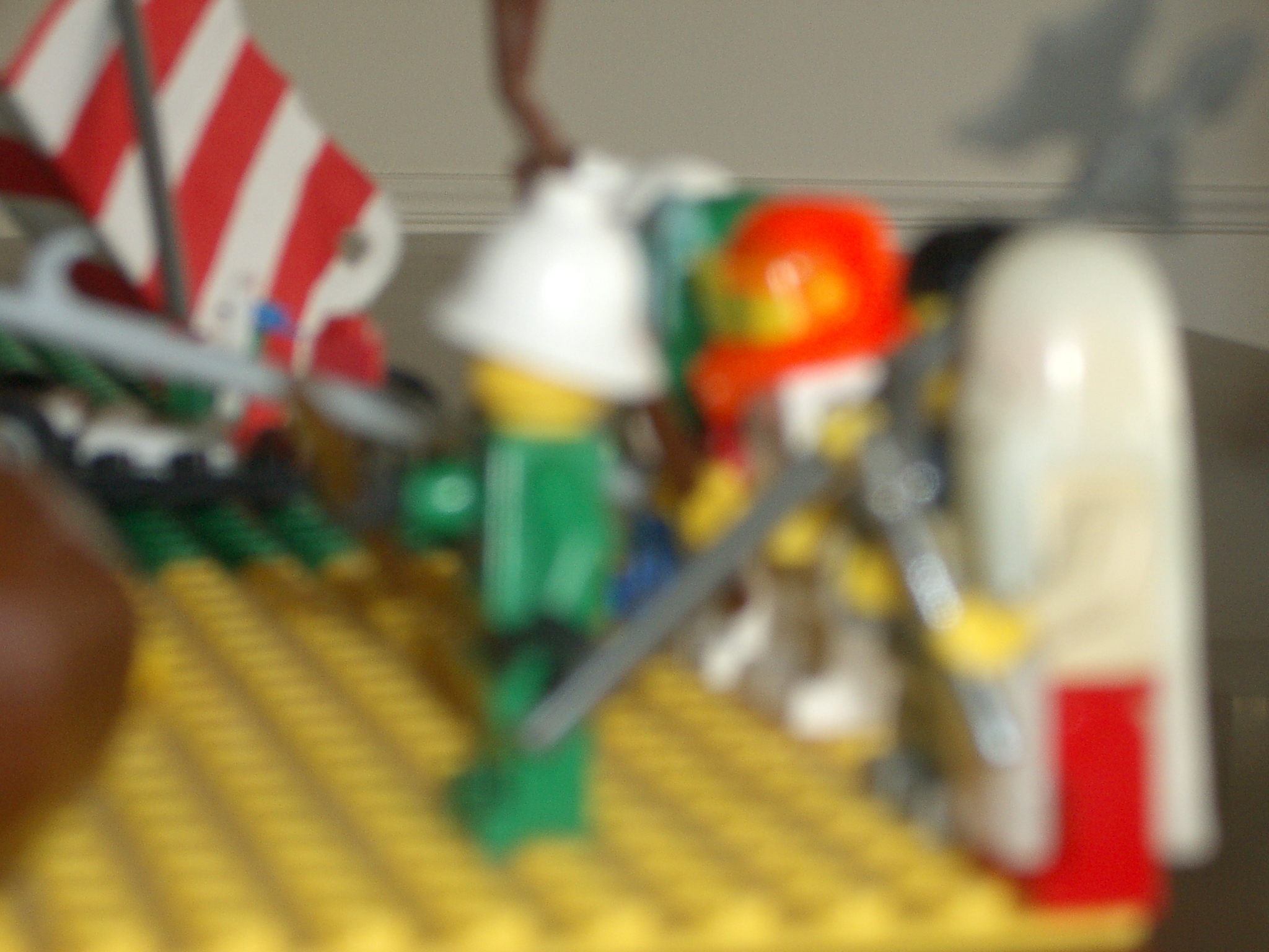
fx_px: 3849
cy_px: 476
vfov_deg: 14.1
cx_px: 634
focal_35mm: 105
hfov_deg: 18.7
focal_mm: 17.4
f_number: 4.8
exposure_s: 1/40
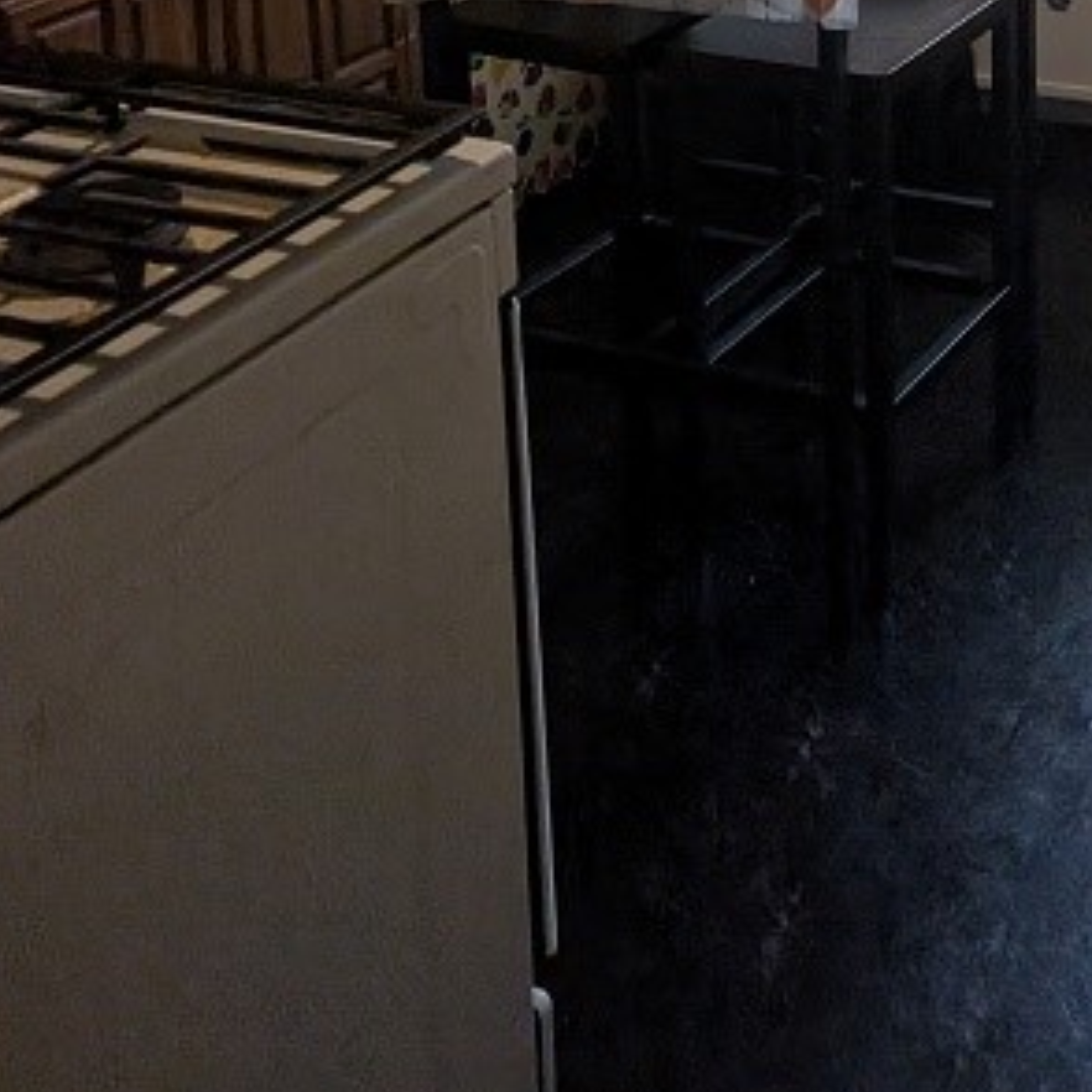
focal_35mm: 59
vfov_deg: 24.6
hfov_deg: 27.3
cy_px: -397
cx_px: 1105
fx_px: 2106
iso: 309
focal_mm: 6.9
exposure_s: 1/120
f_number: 1.68
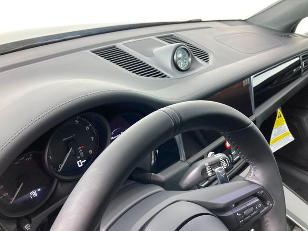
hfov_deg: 63.4
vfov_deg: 49.7
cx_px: 154
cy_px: 116
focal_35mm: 28
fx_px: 249
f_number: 1.8
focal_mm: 3.99
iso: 125
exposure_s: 1/60
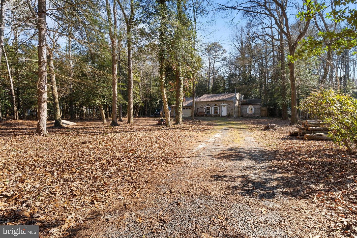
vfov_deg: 66.1
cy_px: 119
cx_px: 178
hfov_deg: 88.6
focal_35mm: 18
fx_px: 183
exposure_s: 1/200
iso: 250
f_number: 7.1
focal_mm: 12.3
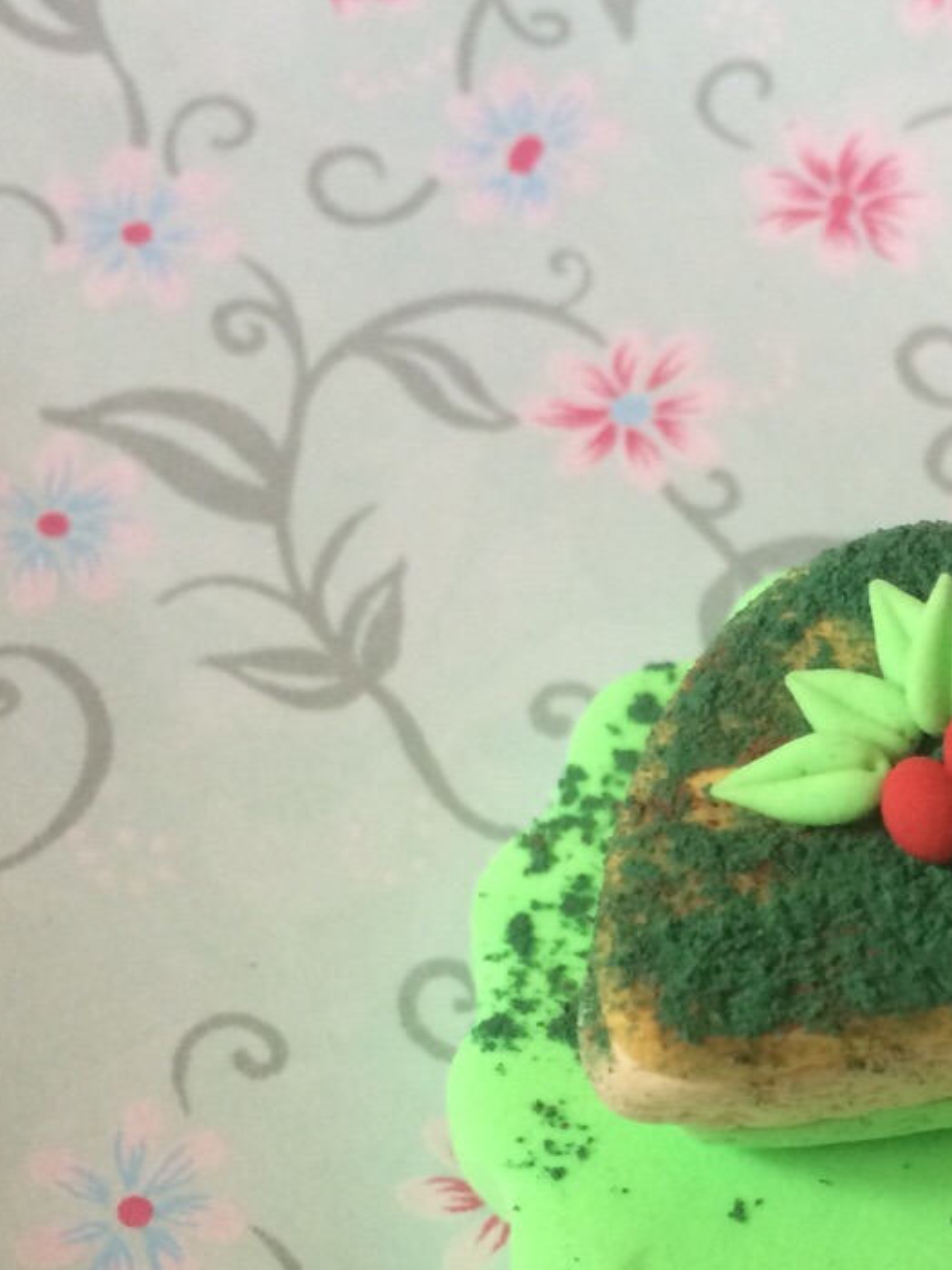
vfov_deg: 28.6
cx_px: 1028
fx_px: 2421
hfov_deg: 21.2
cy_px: 1053
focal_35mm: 66
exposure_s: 1/33
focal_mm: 4.15
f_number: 2.2
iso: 64
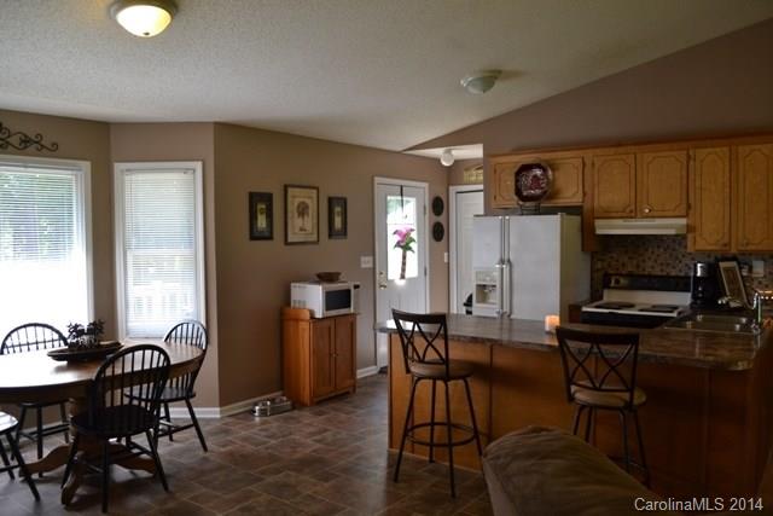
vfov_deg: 48.0
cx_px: 386
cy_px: 258
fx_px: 580
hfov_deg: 67.4
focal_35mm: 27
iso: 400
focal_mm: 18
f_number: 4
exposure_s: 1/60
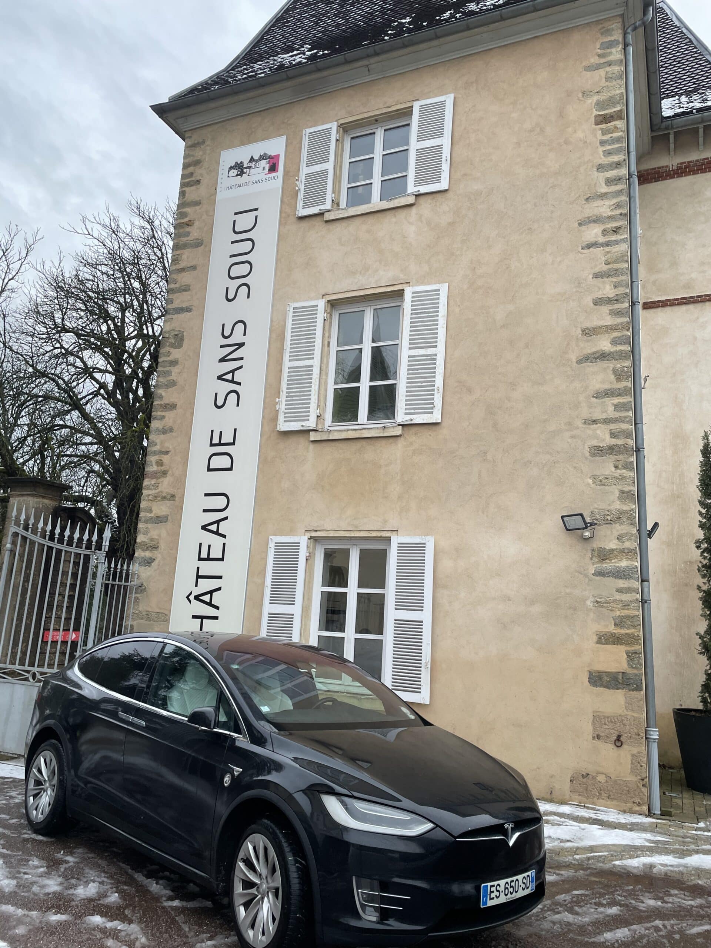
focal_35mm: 26
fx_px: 712
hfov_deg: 53.1
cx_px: 356
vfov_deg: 67.3
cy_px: 474
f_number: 1.6
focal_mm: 4.2
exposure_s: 1/121
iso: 64
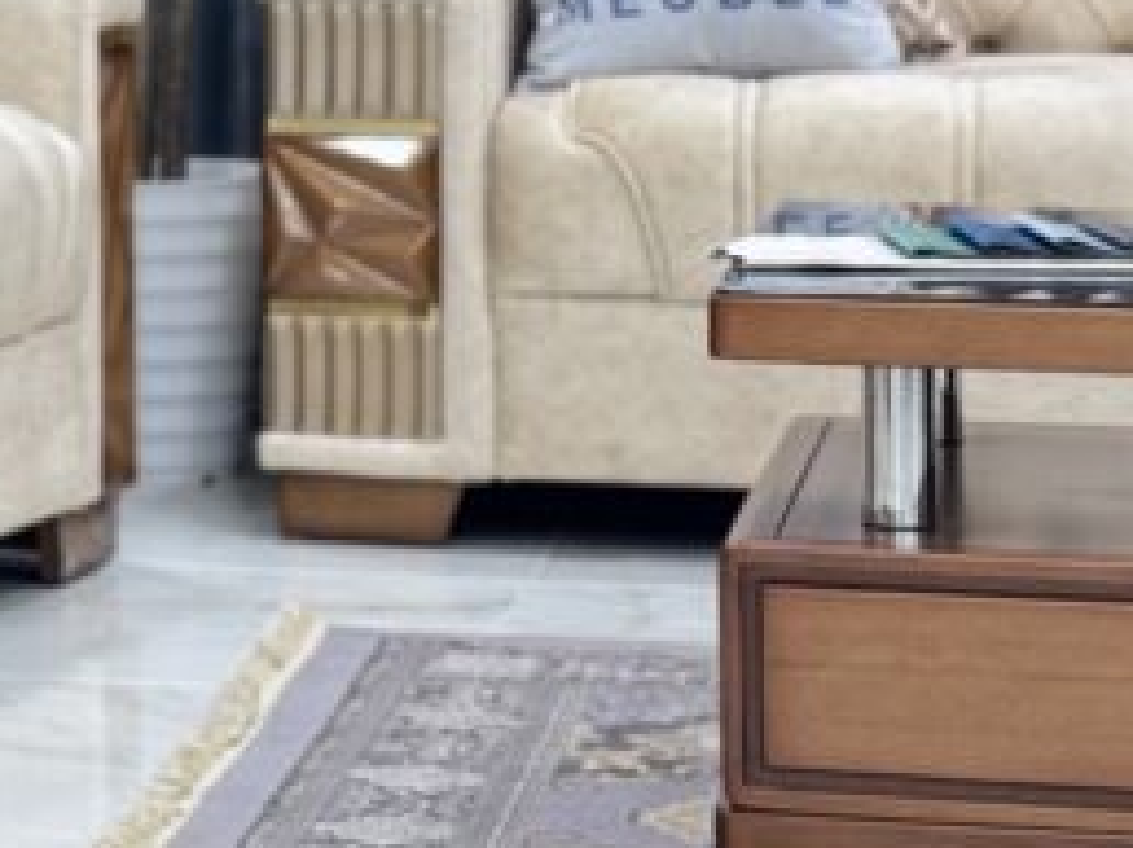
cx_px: -580
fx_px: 4872
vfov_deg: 9.8
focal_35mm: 149
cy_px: -110
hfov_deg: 12.6
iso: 125
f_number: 1.78
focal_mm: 6.76
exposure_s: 1/100
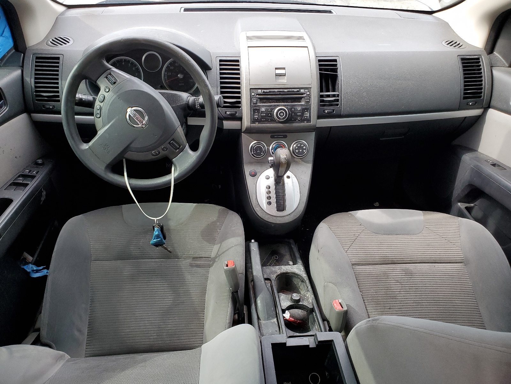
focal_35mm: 26
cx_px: 256
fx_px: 384
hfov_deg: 67.3
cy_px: 192
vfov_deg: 53.1
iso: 94
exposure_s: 1/120
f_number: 1.5
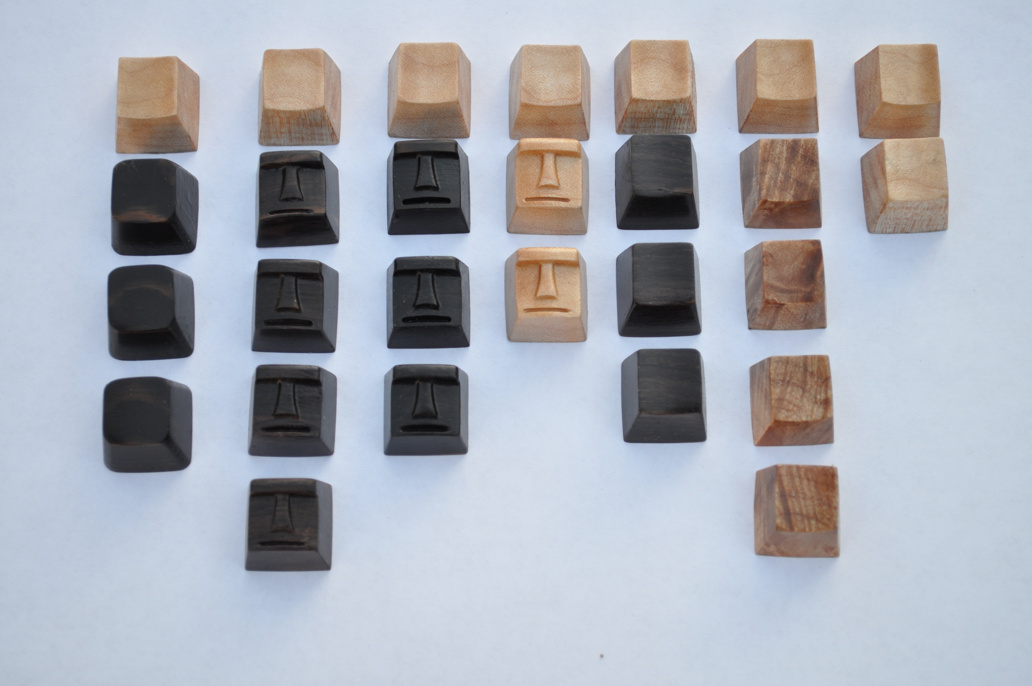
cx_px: 516
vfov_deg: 22.6
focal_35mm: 60
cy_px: 343
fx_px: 1718
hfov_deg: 33.4
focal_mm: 40
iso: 200
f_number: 5.3
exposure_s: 1/80
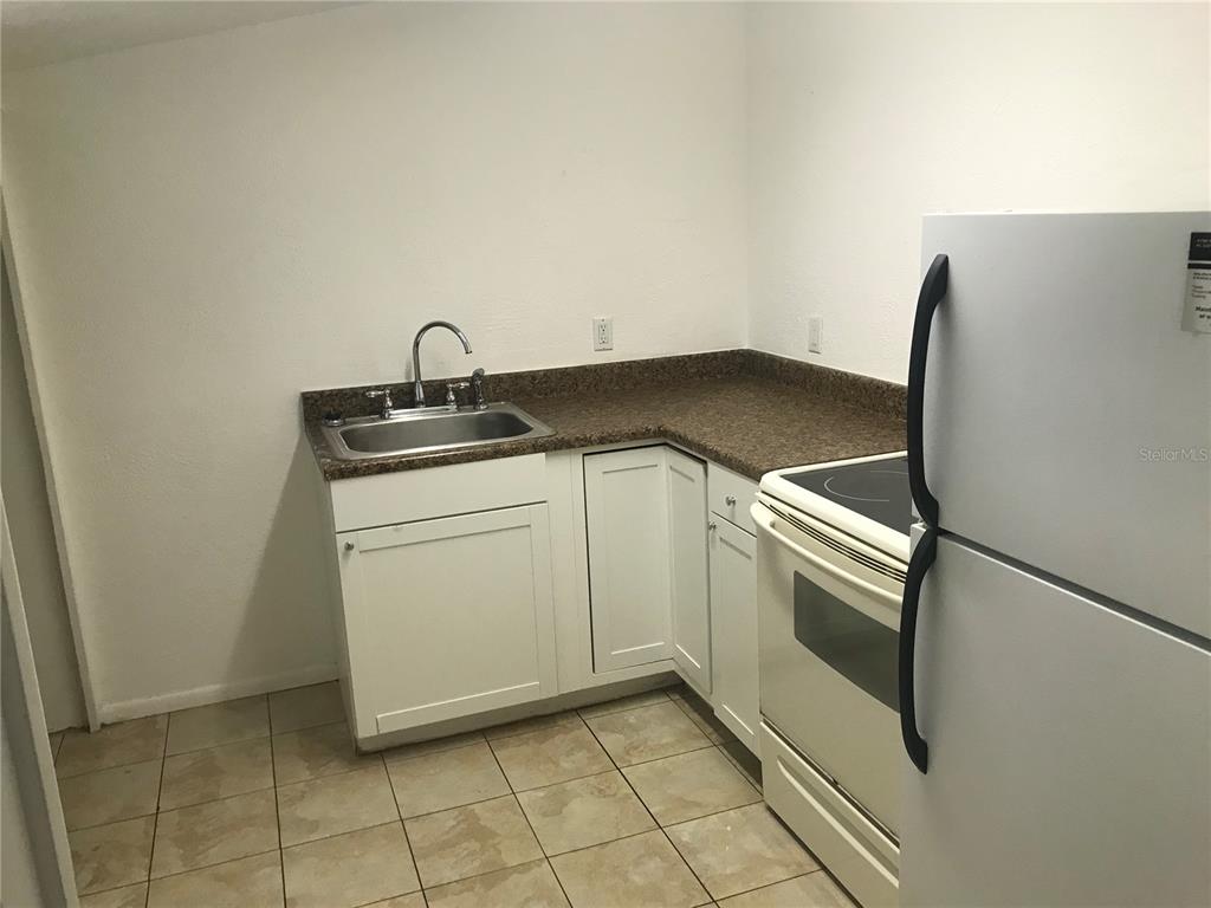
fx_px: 980
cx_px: 606
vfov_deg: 49.7
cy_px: 454
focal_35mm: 28
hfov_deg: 63.4
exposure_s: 1/30
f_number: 1.8
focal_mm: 3.99
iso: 32
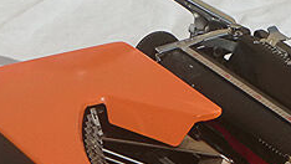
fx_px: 1552
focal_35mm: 201
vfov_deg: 6.0
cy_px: 287
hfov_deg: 10.7
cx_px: 193
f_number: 13
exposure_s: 1/500
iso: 200
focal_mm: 9.6
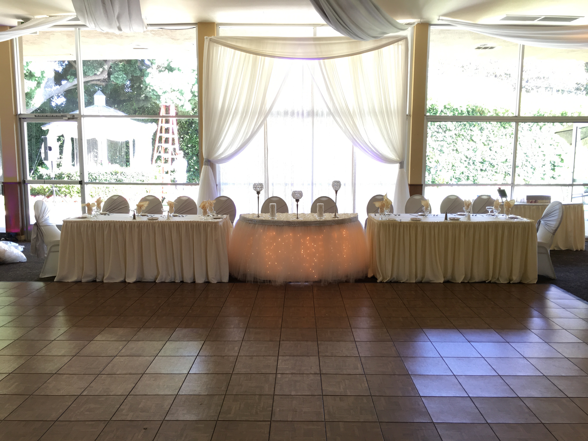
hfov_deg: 61.7
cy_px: 220
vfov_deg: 48.2
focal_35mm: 29
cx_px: 294
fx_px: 493
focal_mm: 4.15
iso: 40
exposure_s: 1/30
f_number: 2.2
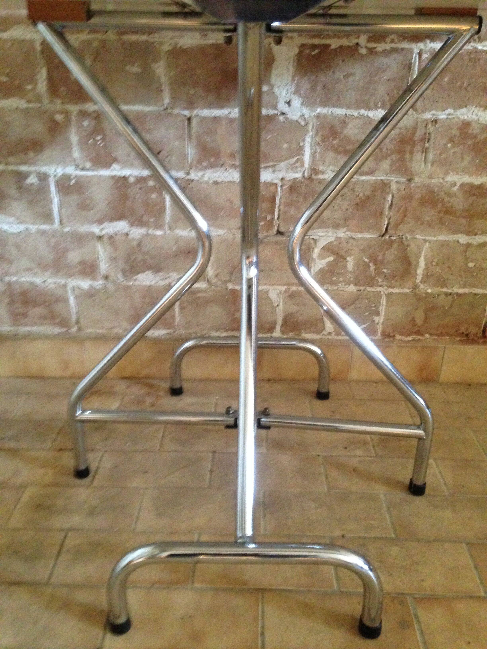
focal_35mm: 33
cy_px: 324
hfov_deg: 42.9
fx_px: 619
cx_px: 244
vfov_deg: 55.4
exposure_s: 1/15
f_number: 2.4
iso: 640
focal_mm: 4.12
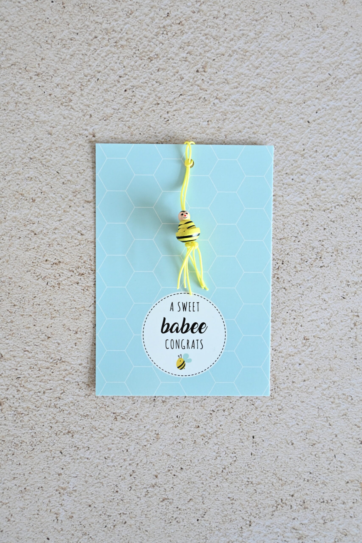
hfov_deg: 30.9
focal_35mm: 44
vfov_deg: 45.0
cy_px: 272
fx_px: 656
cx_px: 181
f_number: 4.8
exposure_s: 1/50
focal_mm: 29
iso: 800
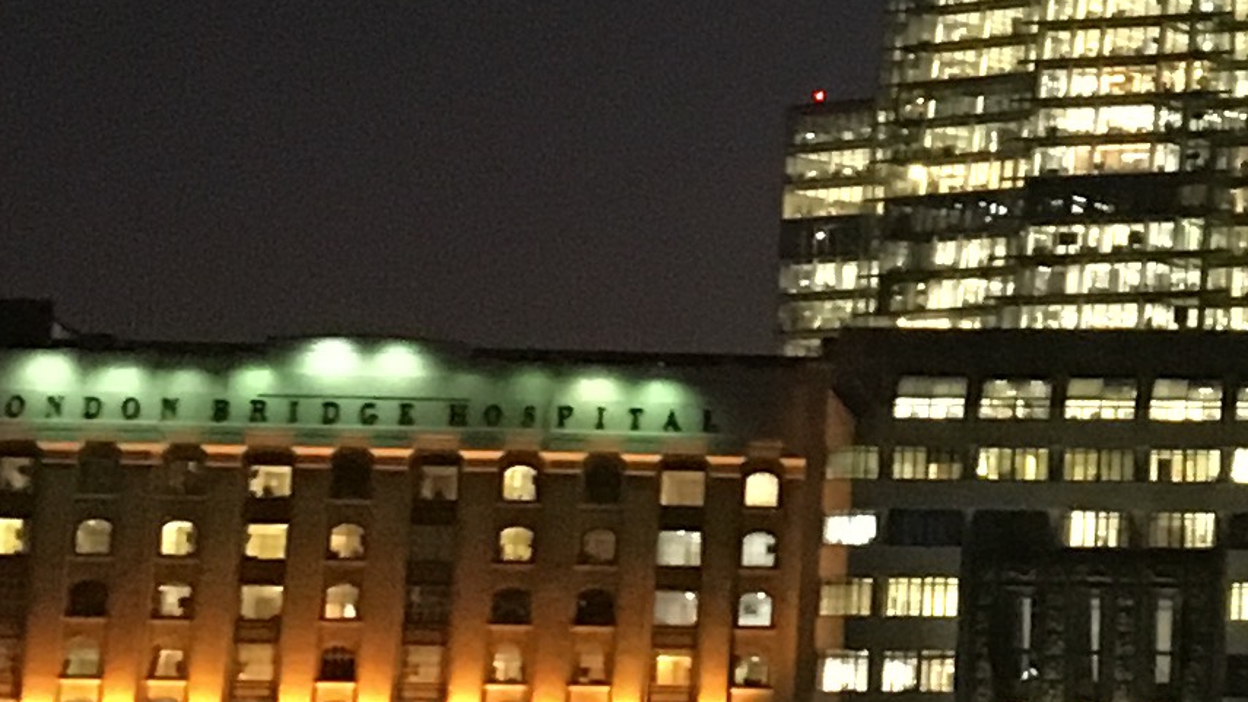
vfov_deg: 8.1
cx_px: 1565
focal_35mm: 149
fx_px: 4931
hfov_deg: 13.9
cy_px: -169
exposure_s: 1/17
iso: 320
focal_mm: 4.15
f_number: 2.2
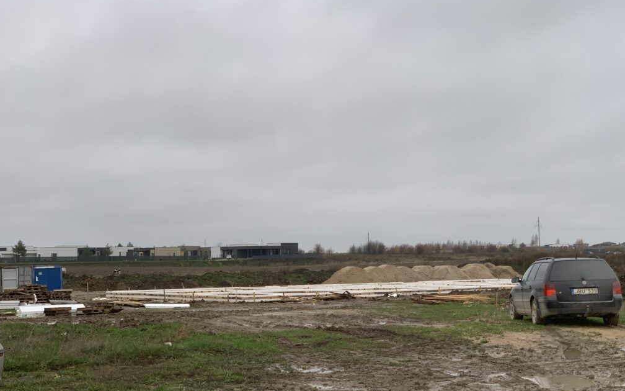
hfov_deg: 36.3
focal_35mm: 56
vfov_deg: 23.1
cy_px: 222
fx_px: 954
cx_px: 312
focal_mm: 6
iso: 16
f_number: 2.4
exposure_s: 1/74
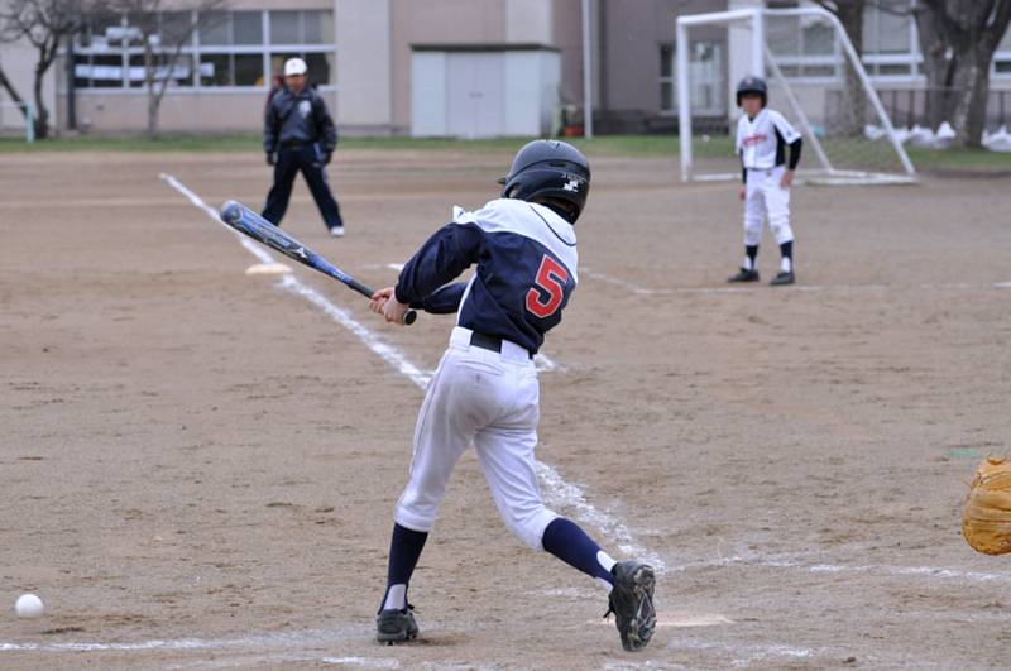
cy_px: 336
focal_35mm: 165
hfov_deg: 12.5
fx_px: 4627
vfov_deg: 8.3
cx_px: 506
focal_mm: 110
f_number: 5.6
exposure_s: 1/1600
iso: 800
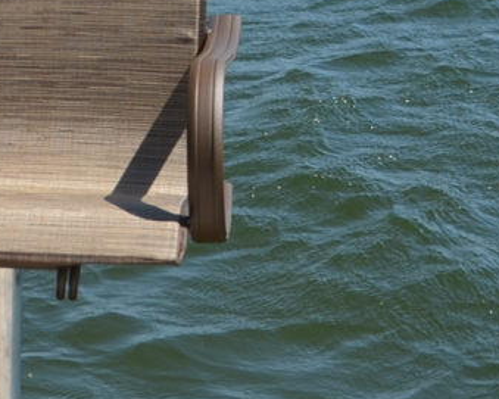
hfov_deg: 10.7
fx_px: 2421
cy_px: 137
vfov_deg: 9.4
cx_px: -511
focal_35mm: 164
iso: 100
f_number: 8
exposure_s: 1/250
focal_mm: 22
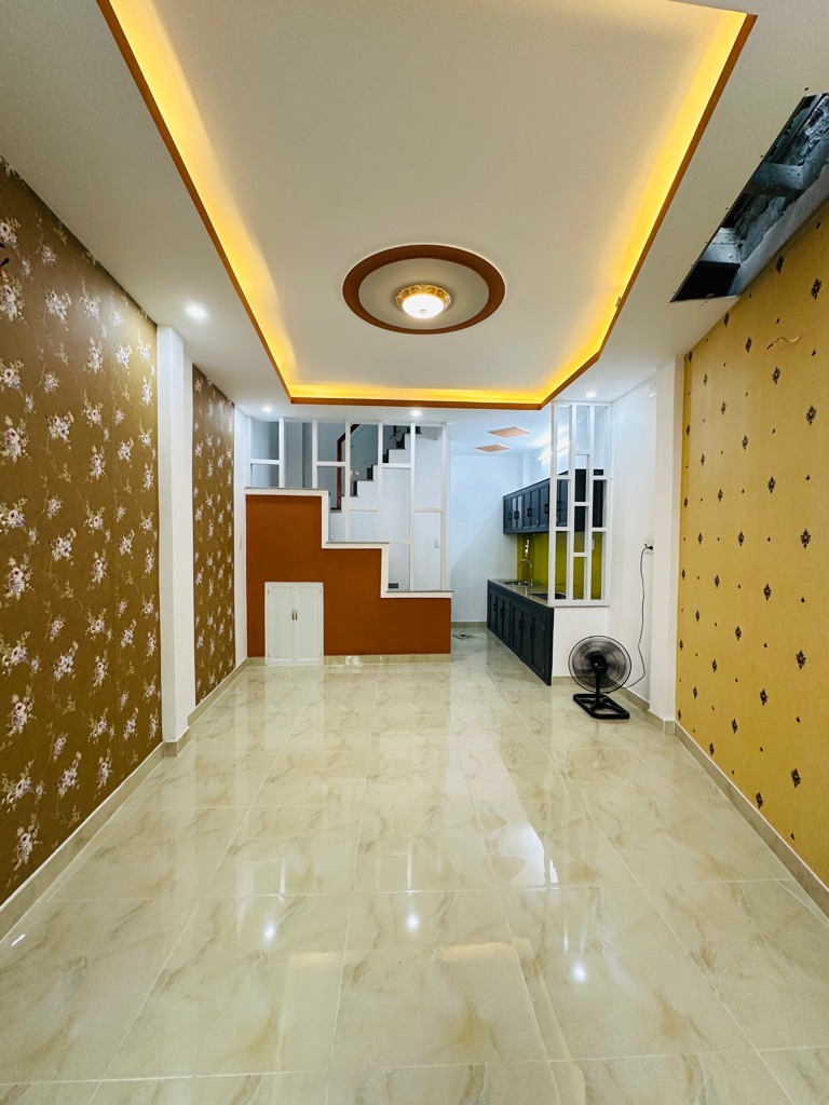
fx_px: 447
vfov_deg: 102.1
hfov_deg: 85.7
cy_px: 552
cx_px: 414
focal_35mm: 14
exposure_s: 1/100
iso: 200
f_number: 2.2
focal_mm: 2.22
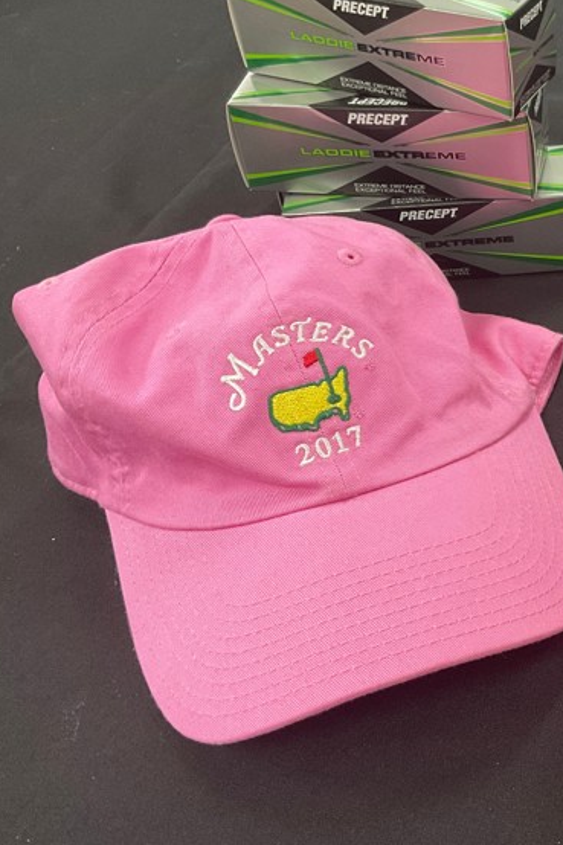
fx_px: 1150
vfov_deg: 40.3
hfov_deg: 25.7
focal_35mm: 49
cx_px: 603
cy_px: 408
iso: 125
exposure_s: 1/60
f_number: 1.8
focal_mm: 3
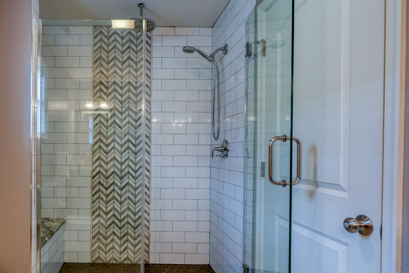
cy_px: 157
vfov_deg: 54.9
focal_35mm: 23
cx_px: 123
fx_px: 261
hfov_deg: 72.7
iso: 640
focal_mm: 16
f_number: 6.3
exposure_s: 1/25
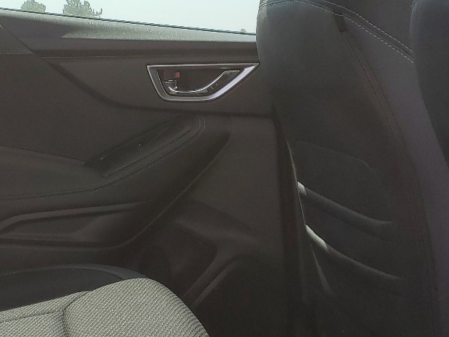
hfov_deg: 28.7
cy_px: 159
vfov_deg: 21.9
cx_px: 131
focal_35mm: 67
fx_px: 869
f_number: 1.5
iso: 50
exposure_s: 1/588
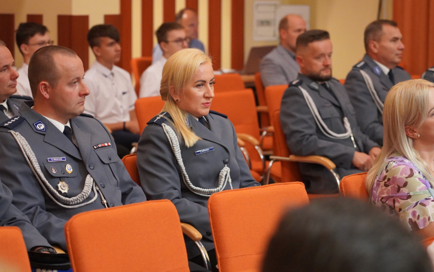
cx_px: 229
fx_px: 1585
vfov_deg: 9.8
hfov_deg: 15.6
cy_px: 119
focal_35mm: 134
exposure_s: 1/160
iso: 10000
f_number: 4
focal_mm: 105
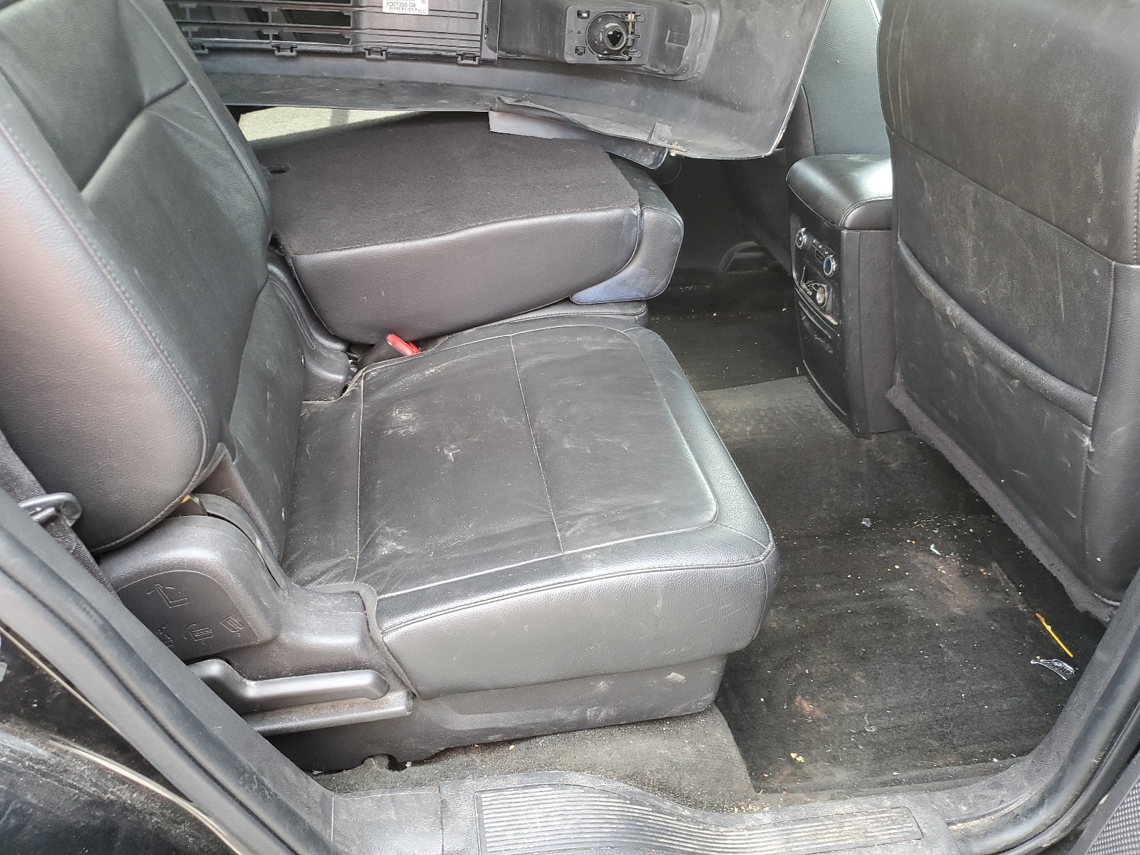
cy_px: 428
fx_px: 856
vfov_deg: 53.1
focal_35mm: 26
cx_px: 570
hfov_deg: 67.3
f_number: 1.5
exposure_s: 1/60.2
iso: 78
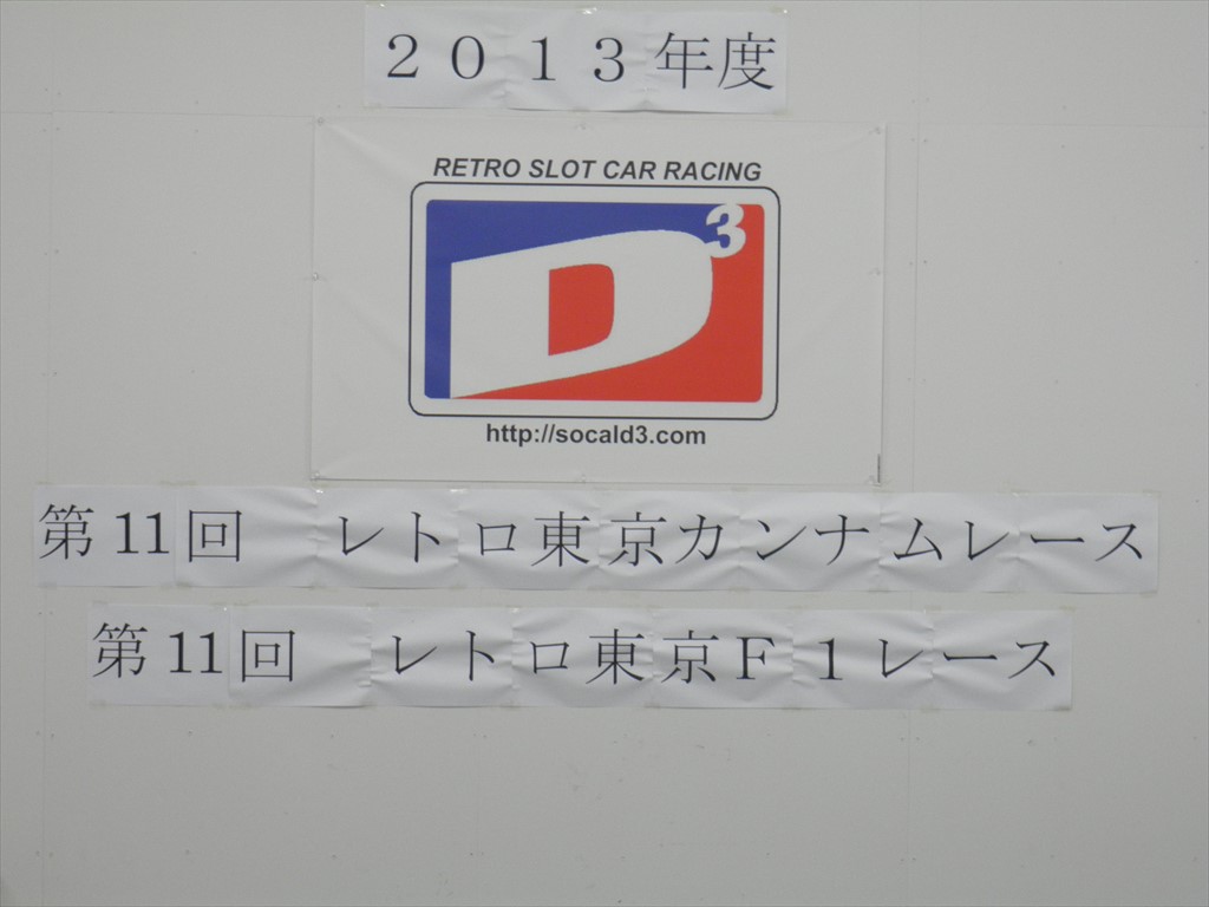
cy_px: 454
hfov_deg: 23.0
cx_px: 604
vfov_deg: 17.4
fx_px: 2969
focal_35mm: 85
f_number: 5.2
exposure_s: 1/13
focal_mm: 14.9
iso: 200
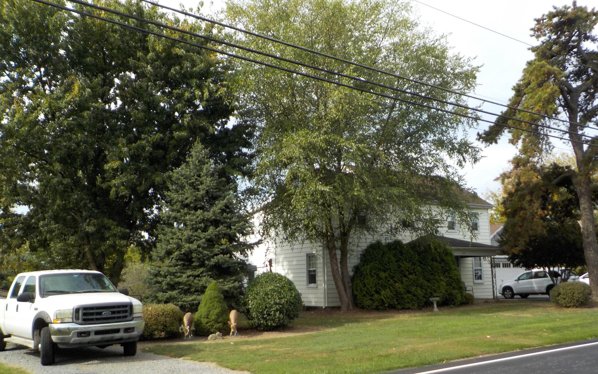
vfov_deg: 39.3
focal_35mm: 32
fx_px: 522
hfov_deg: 59.7
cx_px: 299
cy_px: 213
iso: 125
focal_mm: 4.1
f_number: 3.3
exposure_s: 1/640
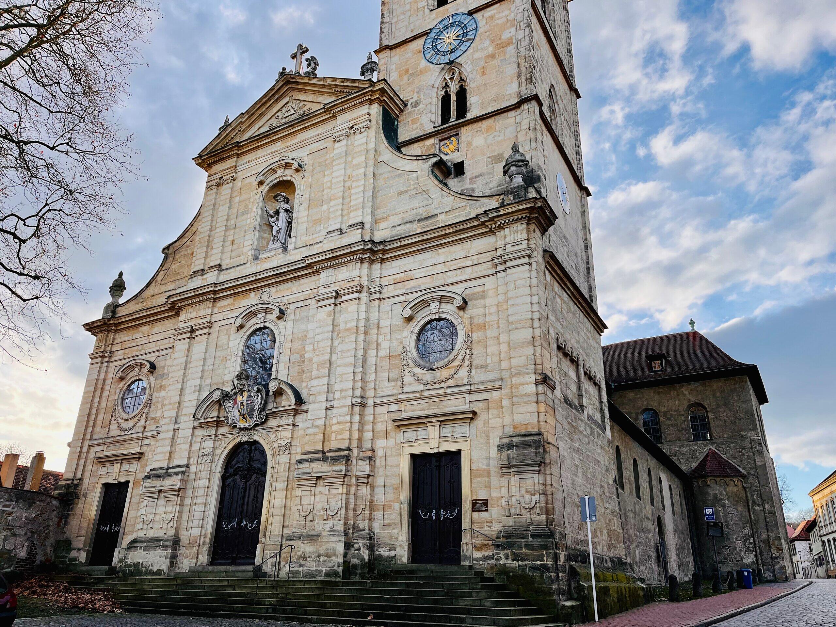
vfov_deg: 53.1
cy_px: 314
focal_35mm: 26
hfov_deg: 67.3
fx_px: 628
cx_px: 418
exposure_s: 1/799
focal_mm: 5.1
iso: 50
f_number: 1.6
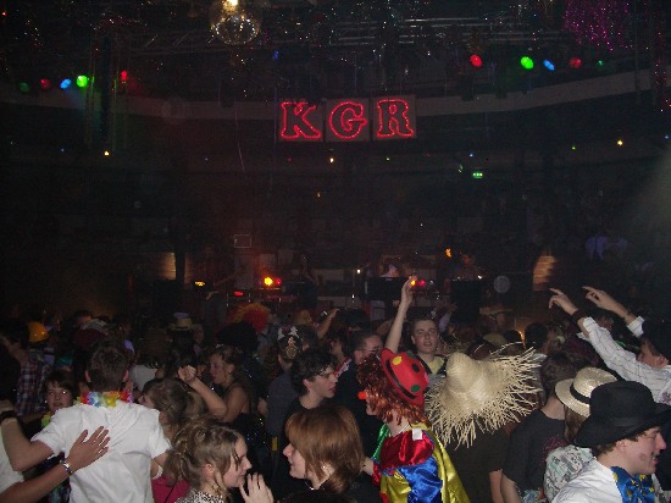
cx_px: 336
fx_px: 678
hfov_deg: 52.6
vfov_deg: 40.7
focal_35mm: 35
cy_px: 252
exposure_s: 1/60
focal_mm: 5.8
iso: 200
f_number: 2.6
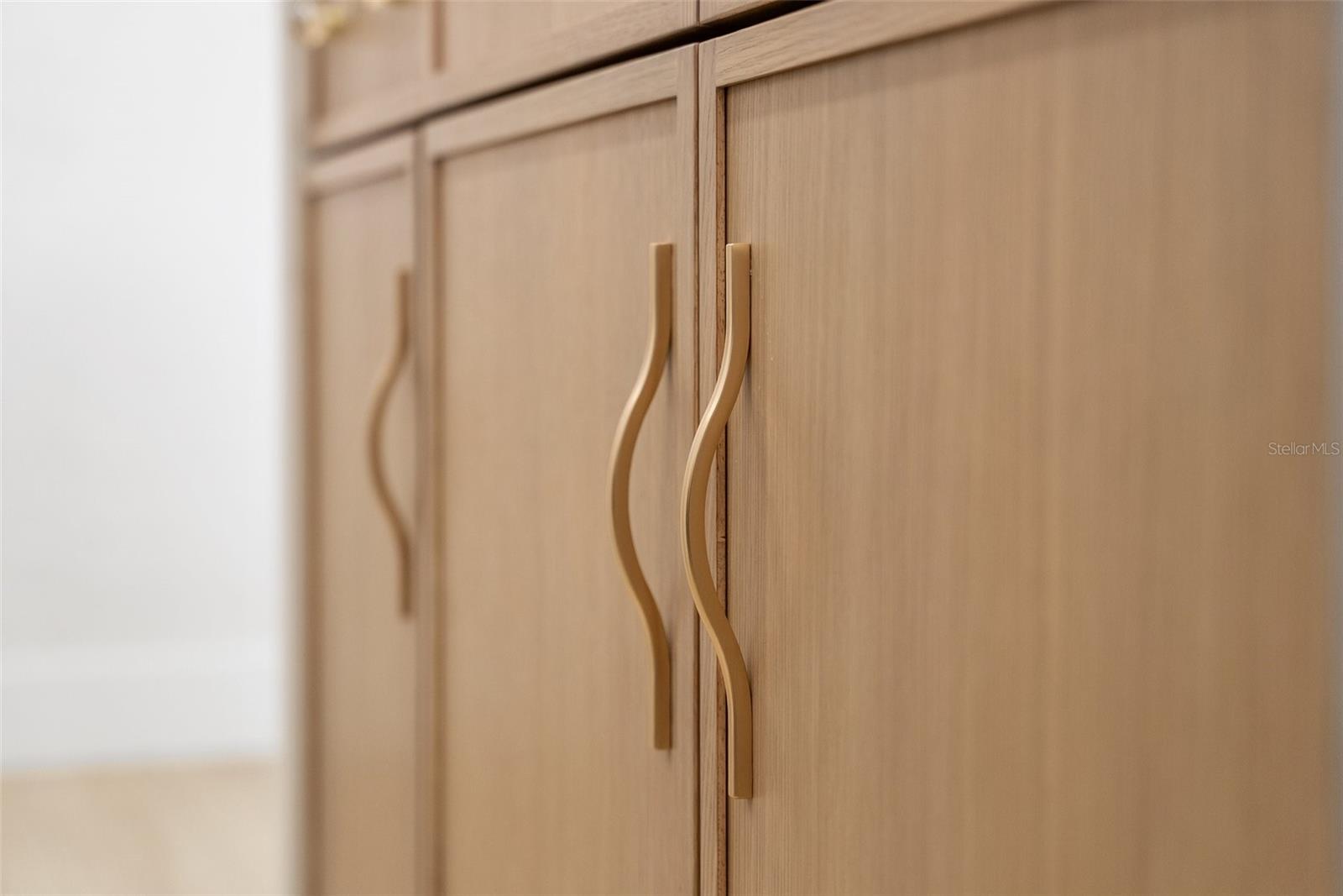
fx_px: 2268
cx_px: 672
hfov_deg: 33.0
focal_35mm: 61
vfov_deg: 22.3
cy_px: 448
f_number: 2.8
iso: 640
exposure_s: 1/200
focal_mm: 60.8
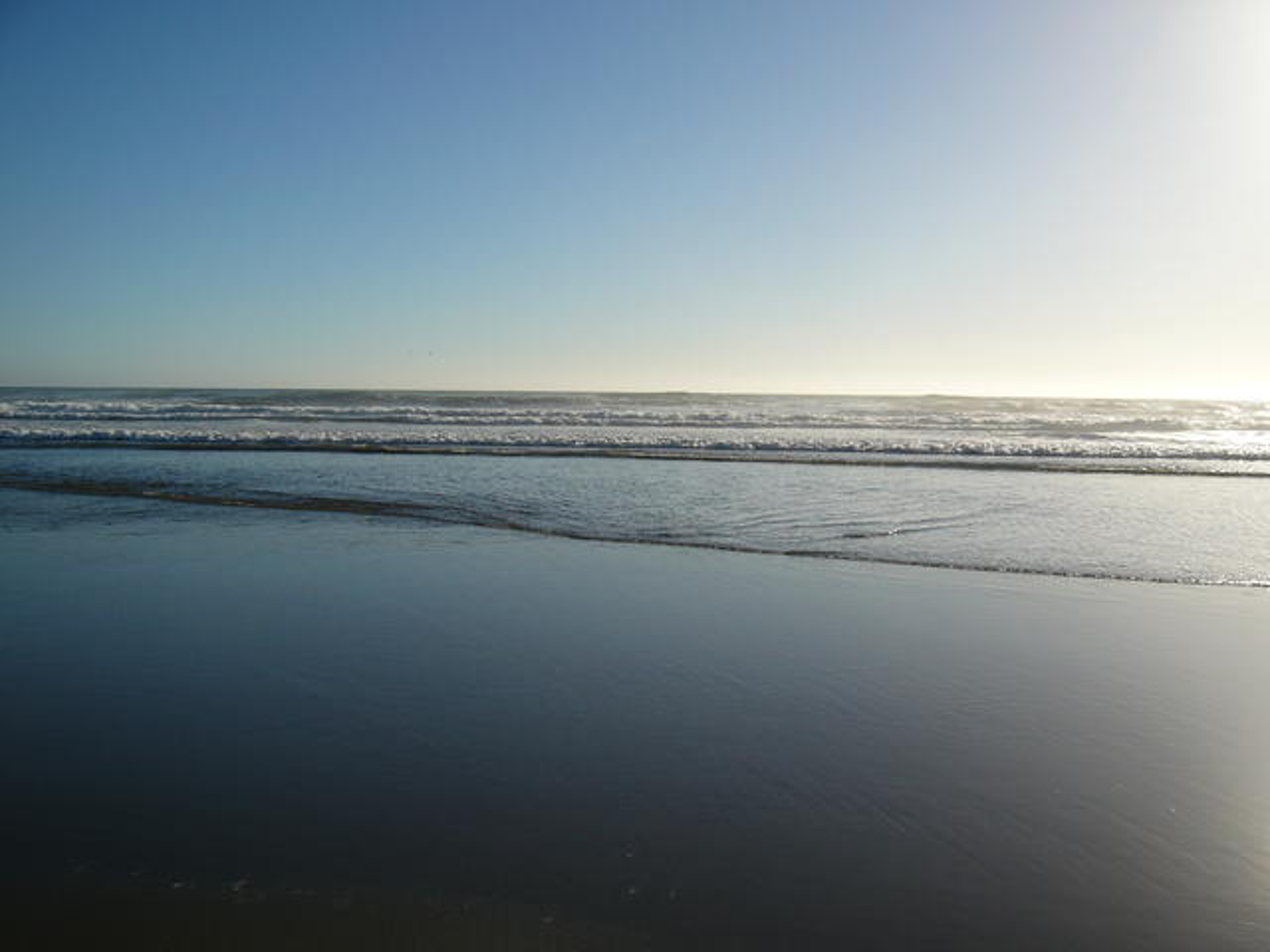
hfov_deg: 52.6
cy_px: 476
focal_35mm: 35
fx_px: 1284
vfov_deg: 40.7
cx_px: 635
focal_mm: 5.8
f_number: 8
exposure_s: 1/400
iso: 50
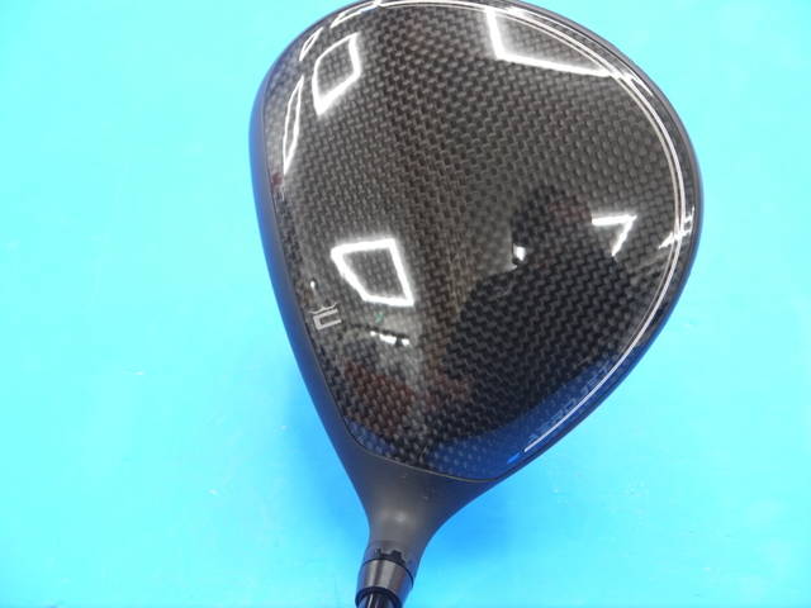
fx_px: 1687
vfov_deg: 20.4
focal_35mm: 72
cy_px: 304
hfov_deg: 27.0
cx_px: 406
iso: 800
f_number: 5.3
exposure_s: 1/50
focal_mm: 36
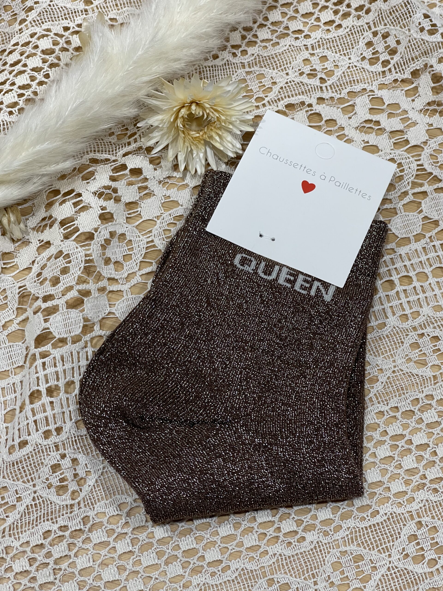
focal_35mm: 64
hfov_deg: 22.9
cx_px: 222
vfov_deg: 30.3
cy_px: 296
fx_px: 1092
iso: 160
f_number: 2.2
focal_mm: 7.5
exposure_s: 1/100
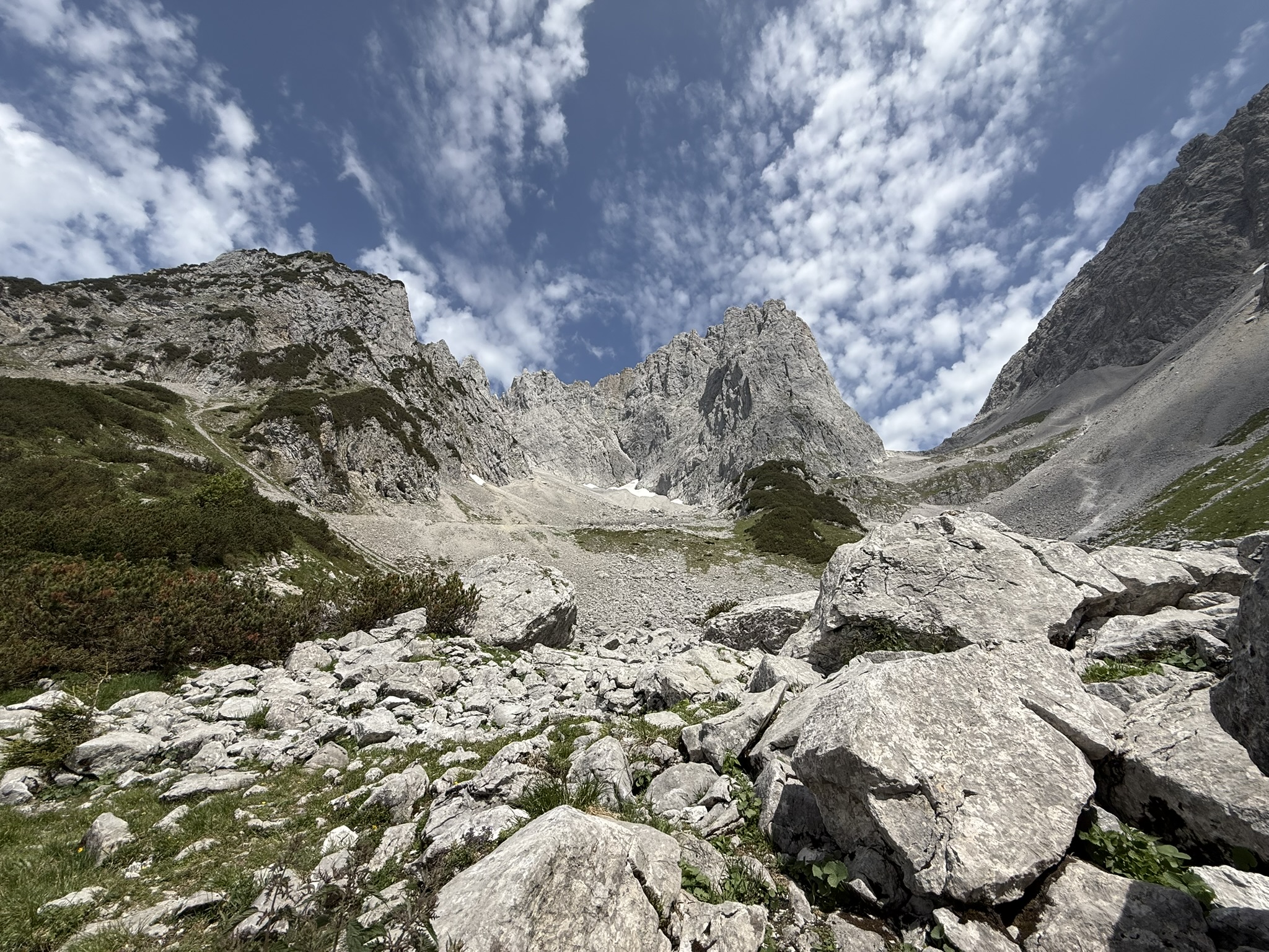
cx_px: 634
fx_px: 513
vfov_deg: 85.7
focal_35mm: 14
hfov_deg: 102.1
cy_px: 476
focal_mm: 2.22
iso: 50
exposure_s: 1/2976
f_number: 2.2
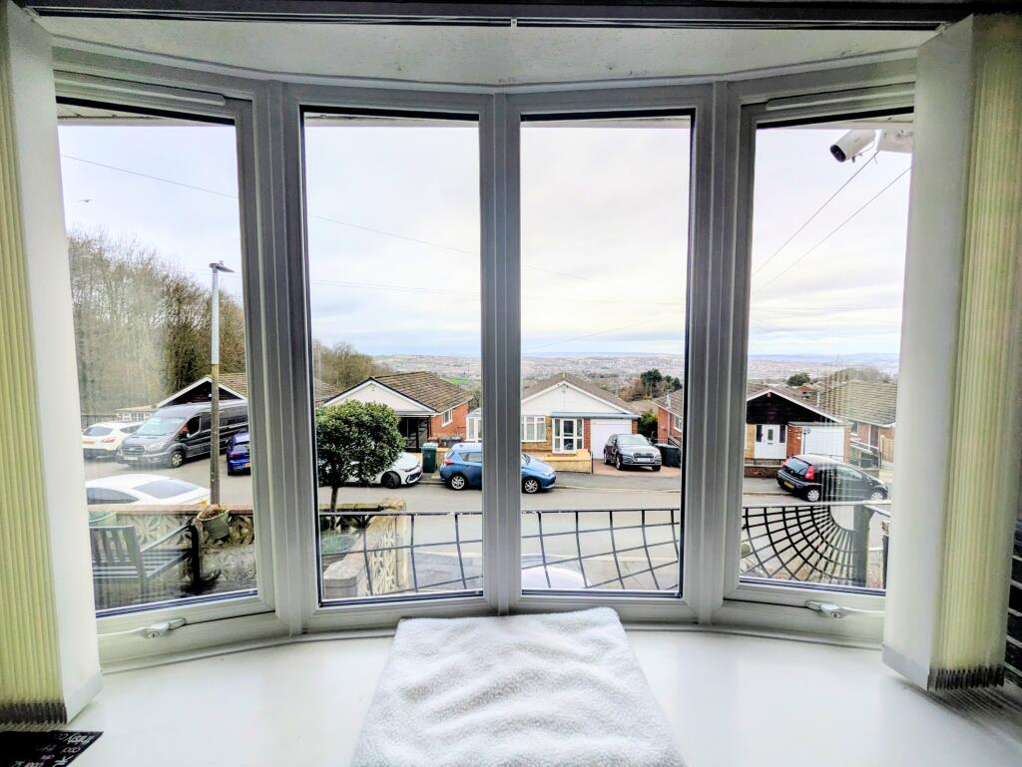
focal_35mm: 14
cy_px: 384
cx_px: 511
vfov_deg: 85.7
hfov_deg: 102.0
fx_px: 414
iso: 50
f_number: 2.2
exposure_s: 1/391
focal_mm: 1.83
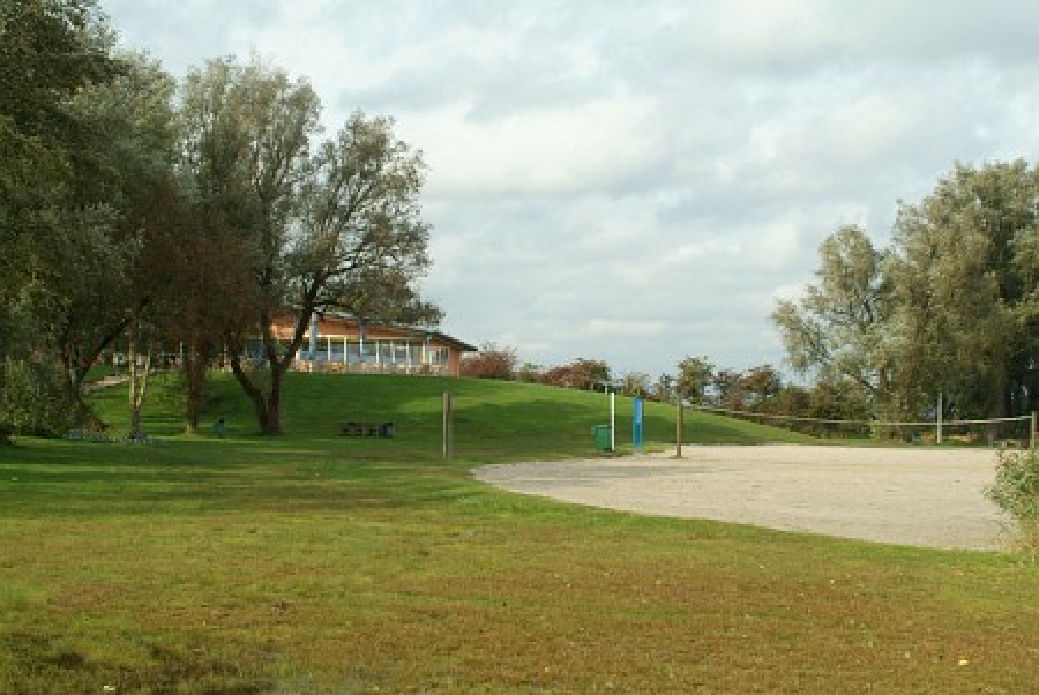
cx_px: 520
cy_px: 348
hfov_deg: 37.5
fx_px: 1531
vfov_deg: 25.6
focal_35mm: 53
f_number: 4.8
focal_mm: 35
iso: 400
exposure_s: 1/1500
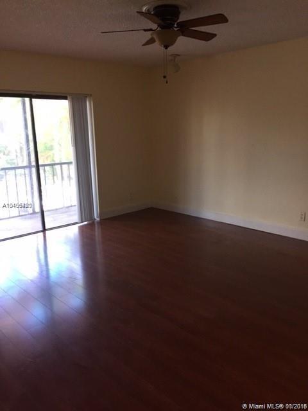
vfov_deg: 61.7
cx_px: 154
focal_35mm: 29
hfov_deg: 48.2
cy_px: 206
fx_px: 344
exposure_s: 1/30
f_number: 2.2
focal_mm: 4.15
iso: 100
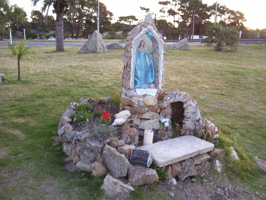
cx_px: 133
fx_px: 261
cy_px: 100
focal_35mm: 34
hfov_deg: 54.0
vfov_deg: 41.8
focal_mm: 5.6
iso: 80
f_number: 2.7
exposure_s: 1/60
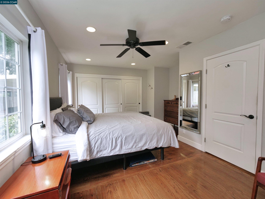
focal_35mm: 14
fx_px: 107
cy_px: 100
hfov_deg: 102.1
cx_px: 132
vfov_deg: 85.7
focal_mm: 7
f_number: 5
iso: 800
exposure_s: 1/160
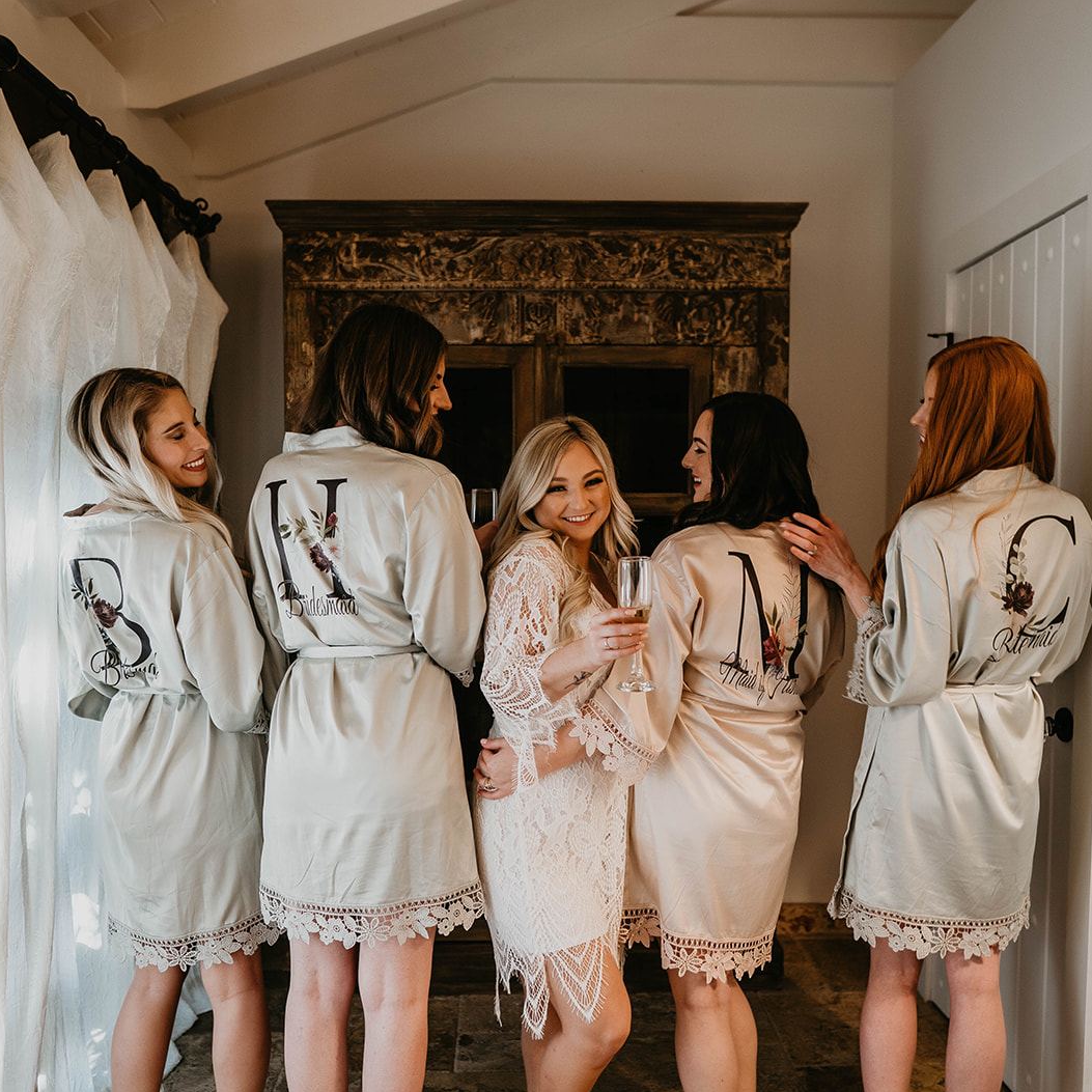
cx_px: 541
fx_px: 1106
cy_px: 596
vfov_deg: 52.5
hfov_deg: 52.5
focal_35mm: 31
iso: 500
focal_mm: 24
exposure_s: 1/80
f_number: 2
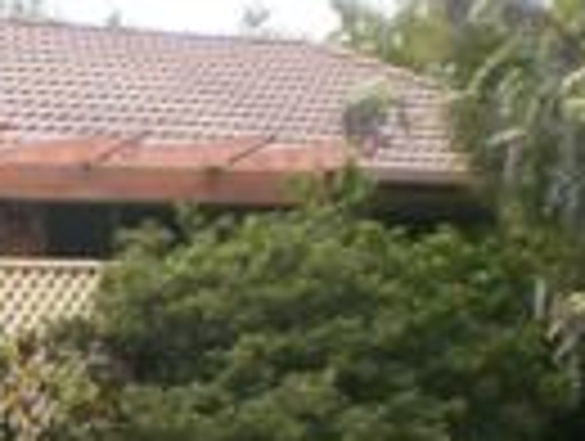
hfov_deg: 11.2
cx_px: -432
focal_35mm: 166
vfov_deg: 8.8
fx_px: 2811
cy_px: 644
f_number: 3.1
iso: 100
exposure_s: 1/640
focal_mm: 6.3
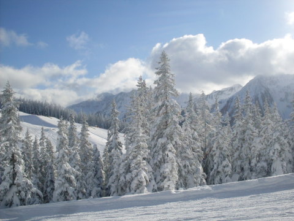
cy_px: 110
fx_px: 323
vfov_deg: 37.7
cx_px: 147
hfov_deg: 49.0
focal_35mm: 38
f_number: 8.4
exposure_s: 1/500
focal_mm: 6.3
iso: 80
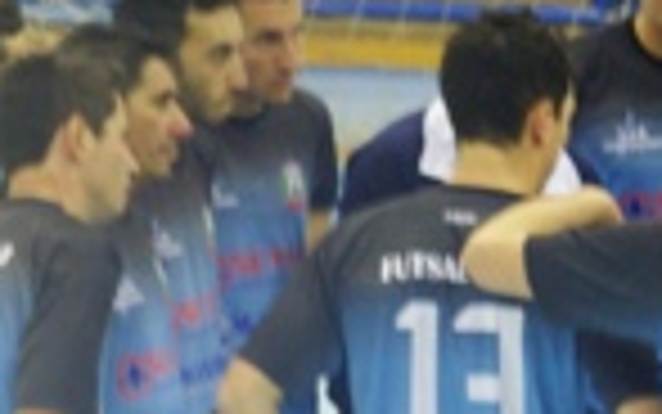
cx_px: 721
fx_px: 8411
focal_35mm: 466
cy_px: 320
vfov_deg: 2.8
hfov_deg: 4.5
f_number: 5.6
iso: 400
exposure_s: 1/5
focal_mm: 70
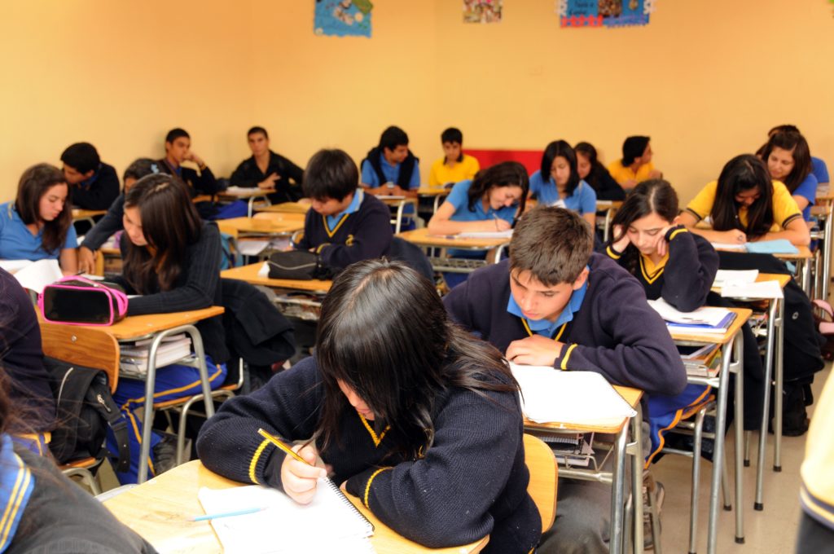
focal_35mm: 42
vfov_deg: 31.8
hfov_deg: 46.5
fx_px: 972
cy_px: 277
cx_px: 417
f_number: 5
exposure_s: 1/30
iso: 640
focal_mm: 28
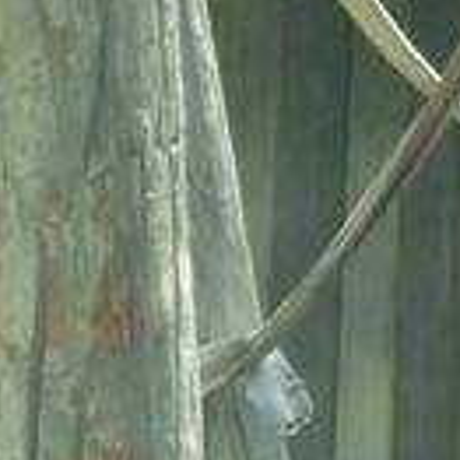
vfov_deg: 3.4
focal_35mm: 521
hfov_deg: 3.3
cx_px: 952
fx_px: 7833
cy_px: -147
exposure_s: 1/800
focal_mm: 21.7
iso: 1600
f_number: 5.4
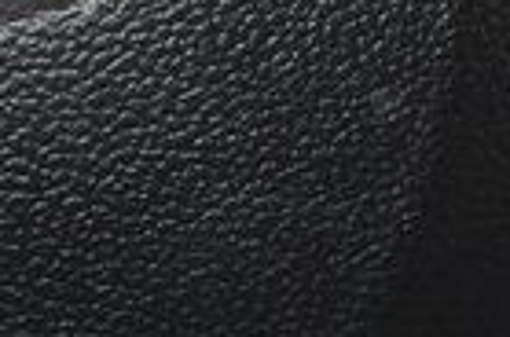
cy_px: -93
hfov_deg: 4.2
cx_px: 866
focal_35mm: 485
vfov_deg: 2.8
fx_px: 6855
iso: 1800
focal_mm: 70
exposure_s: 1/40
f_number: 4.5
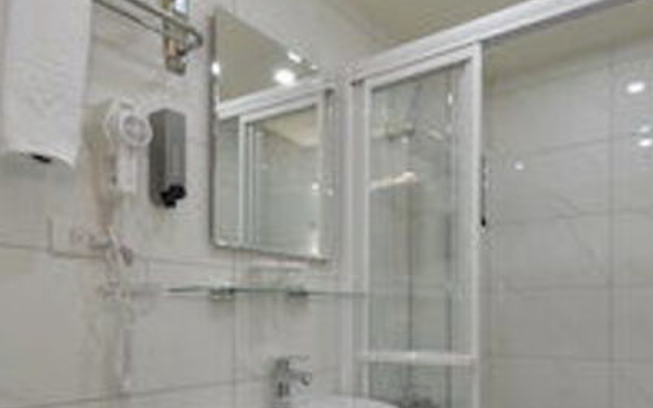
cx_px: 415
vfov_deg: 44.3
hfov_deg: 67.2
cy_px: 314
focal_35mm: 27
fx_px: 481
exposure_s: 1/1.6
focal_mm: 10
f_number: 14
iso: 100
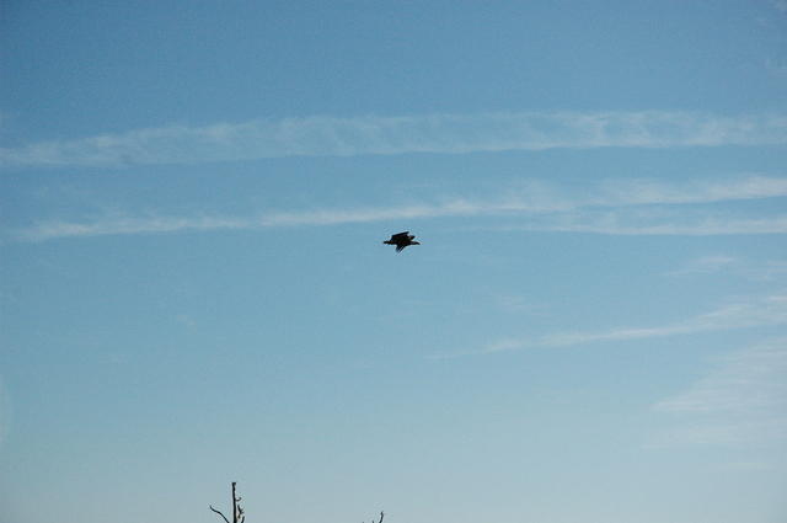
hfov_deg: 19.5
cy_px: 262
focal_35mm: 105
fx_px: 2292
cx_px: 394
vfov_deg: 13.0
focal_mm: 70
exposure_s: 1/8000
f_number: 6.3
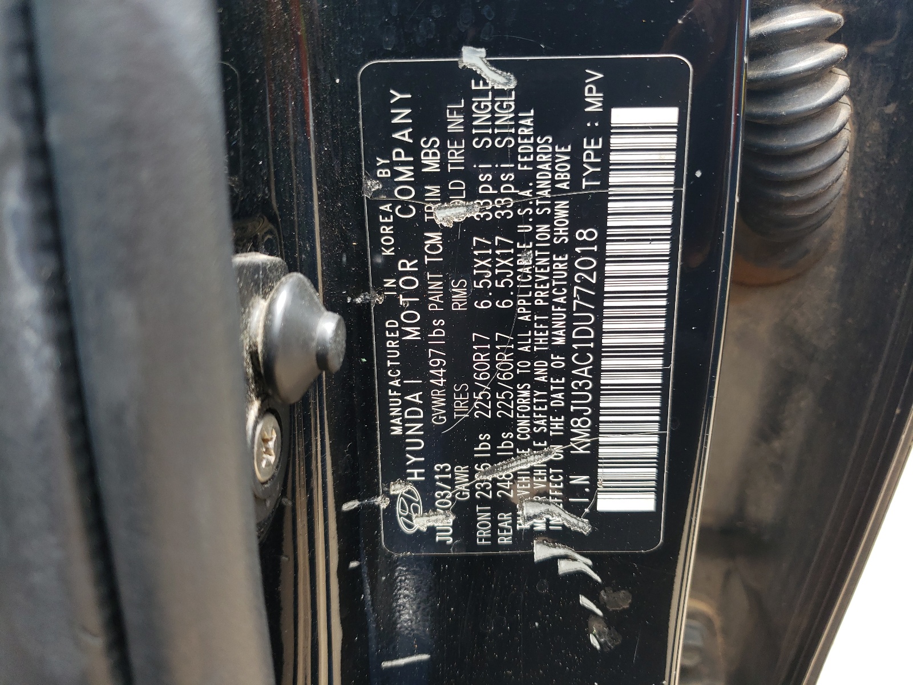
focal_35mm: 26
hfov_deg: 67.3
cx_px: 456
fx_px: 686
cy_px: 342
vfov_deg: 53.1
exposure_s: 1/196
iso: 50
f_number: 1.5
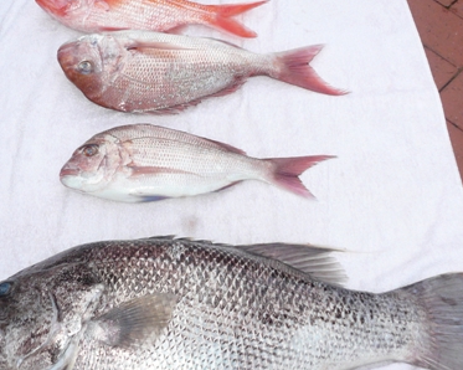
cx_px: 206
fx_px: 849
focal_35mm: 62
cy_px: 144
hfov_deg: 30.5
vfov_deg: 24.5
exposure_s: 1/250
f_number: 3.1
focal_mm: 6.1
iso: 100
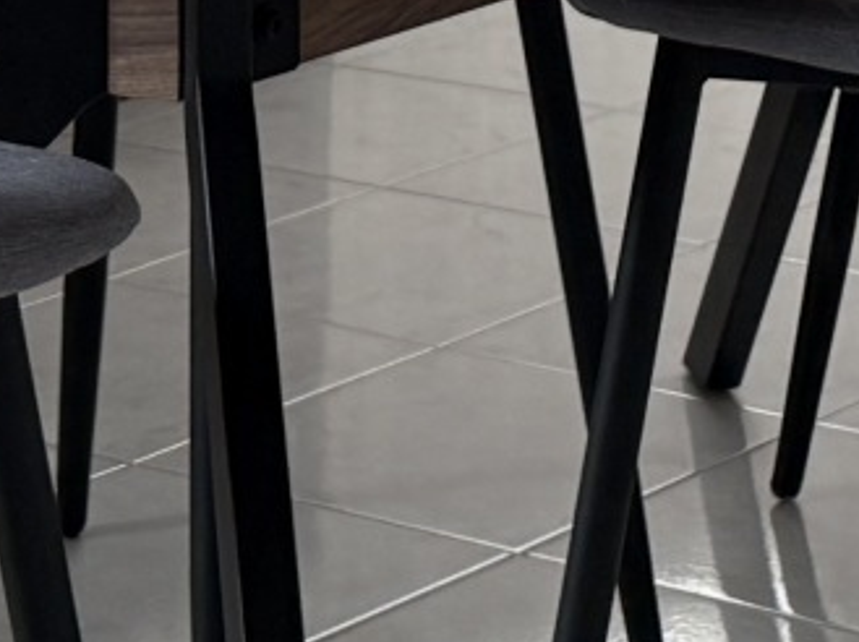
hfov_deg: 10.5
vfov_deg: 7.3
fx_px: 4635
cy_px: -1057
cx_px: 796
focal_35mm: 187
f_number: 1.78
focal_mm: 6.76
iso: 100
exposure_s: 1/443
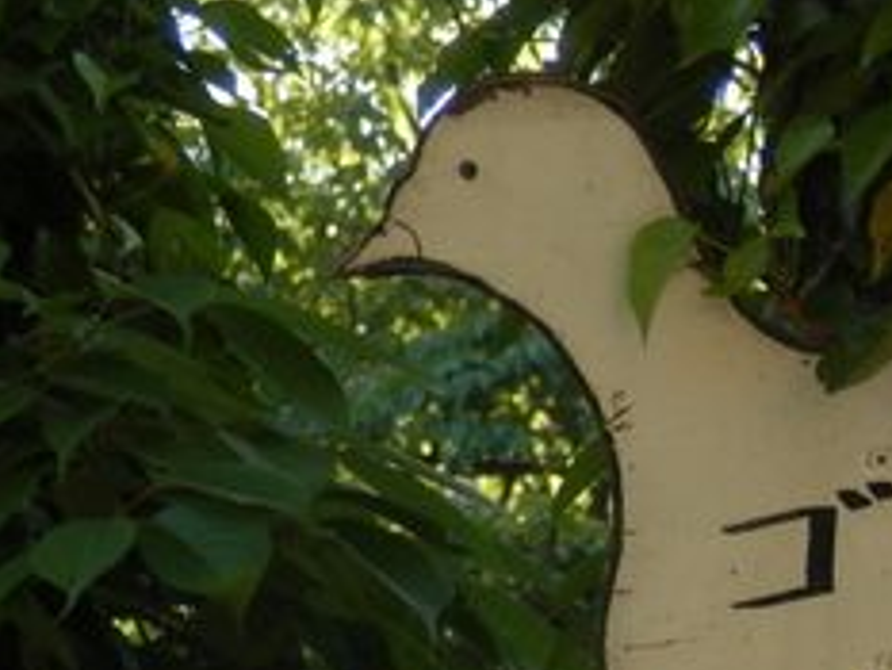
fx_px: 6471
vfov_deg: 5.9
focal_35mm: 251
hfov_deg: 7.8
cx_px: 1095
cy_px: 773
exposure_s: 1/125
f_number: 4.5
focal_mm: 13.1
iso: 100
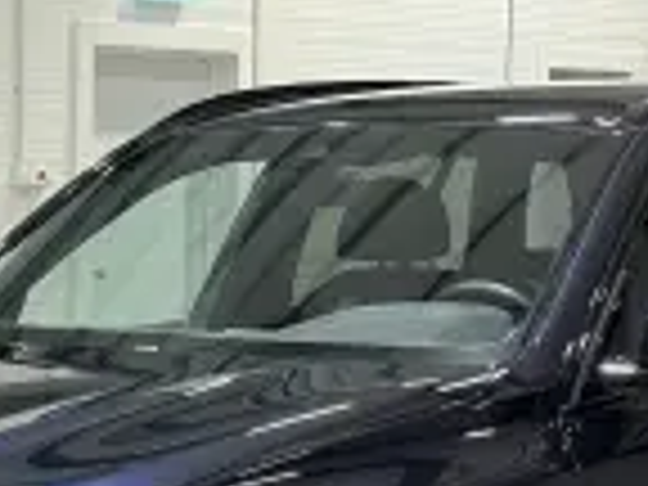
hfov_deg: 16.1
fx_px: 2246
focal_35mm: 120
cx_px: 27
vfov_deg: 12.1
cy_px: 598
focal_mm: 6.76
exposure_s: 1/49
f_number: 1.78
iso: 100
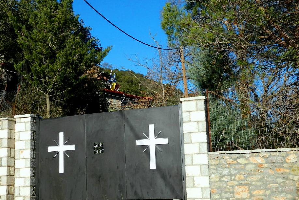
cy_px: 92
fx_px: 507
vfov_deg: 22.3
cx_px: 98
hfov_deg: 32.6
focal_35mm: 61
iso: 80
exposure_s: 1/800
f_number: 3.5
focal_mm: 7.3
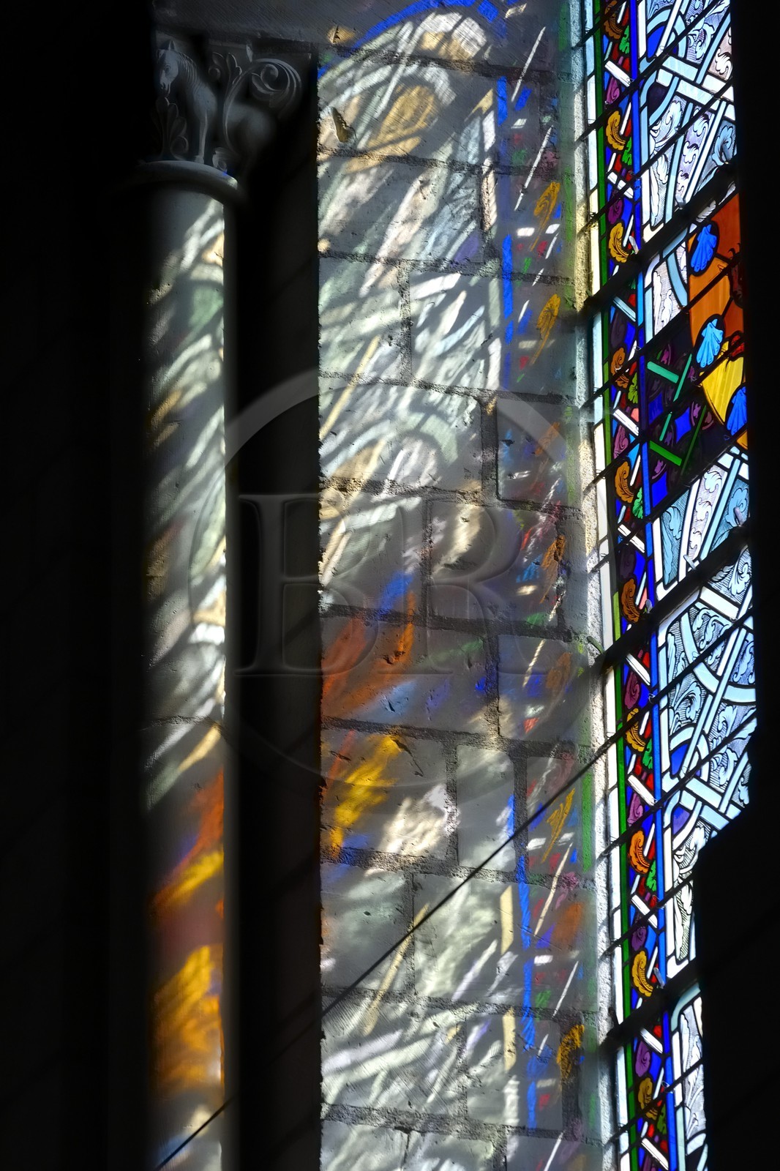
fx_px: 8290
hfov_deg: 5.4
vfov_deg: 8.1
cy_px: 586
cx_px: 390
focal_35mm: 255
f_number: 6.3
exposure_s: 1/80
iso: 100
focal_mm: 170
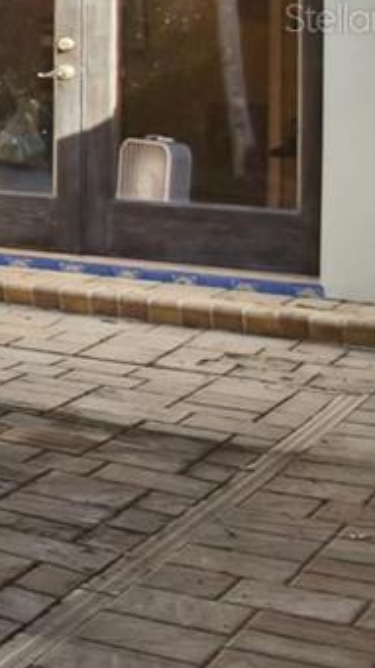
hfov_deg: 8.3
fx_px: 1309
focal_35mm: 74
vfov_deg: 27.2
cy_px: 18
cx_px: -1111
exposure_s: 1/160
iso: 100
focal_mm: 10
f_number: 7.1
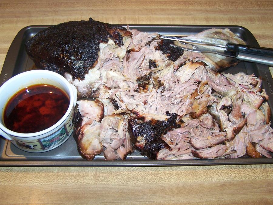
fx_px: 300
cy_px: 102
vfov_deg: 37.8
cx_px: 136
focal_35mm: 38
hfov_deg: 49.0
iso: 160
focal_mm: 6.3
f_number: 2.8
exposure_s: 1/60
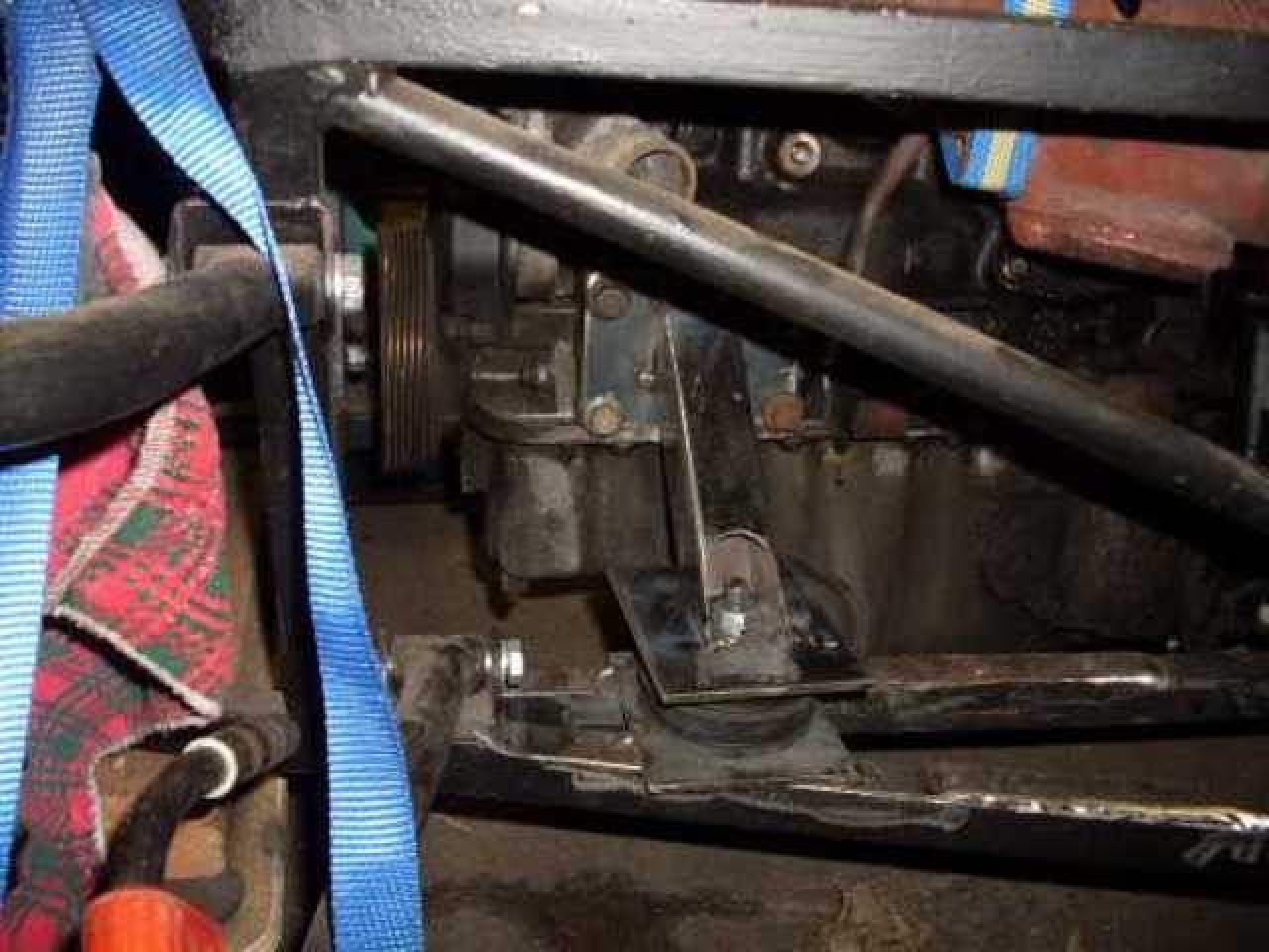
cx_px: 634
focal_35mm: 38
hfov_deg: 49.0
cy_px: 476
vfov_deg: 37.7
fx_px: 1393
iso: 100
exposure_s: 1/45
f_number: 2.8
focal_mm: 6.3
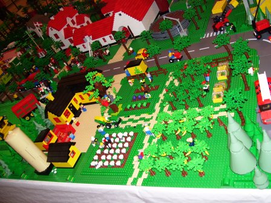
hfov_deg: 51.4
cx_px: 136
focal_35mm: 36
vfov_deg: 39.7
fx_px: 282
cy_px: 102
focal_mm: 6
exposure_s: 1/60
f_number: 2.7
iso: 80
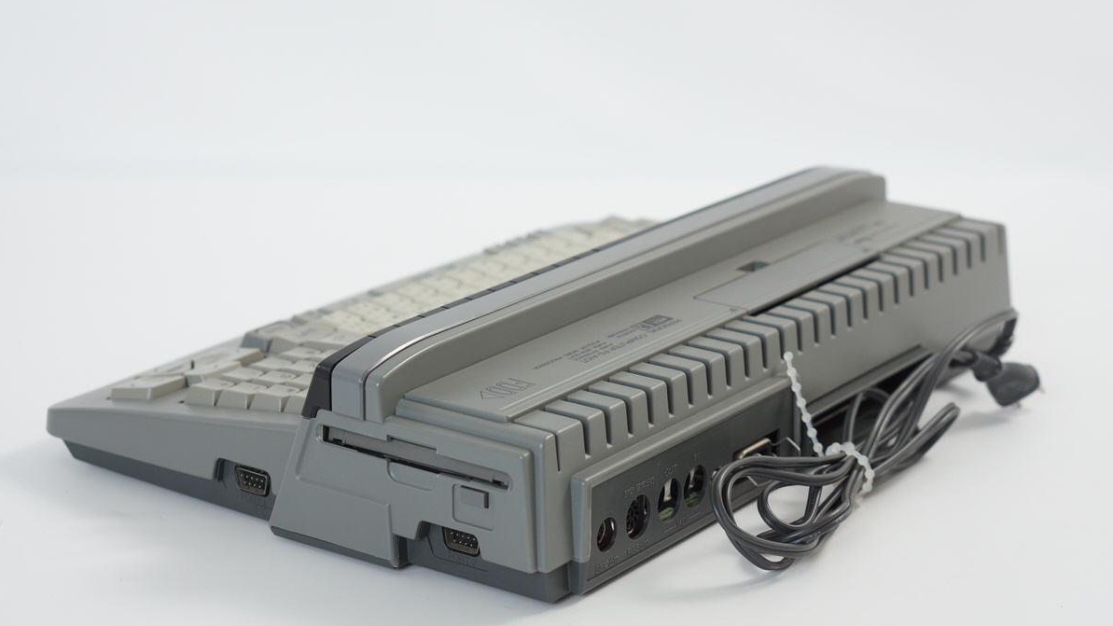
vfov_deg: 15.3
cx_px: 556
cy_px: 302
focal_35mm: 79
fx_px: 2331
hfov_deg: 26.9
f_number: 6.3
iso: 320
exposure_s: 1/80
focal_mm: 50
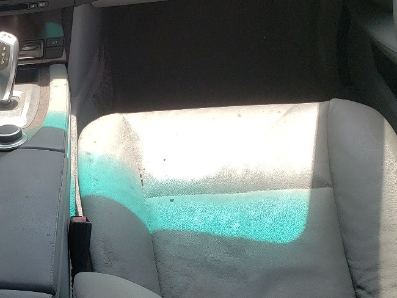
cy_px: 171
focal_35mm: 64
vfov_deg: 22.9
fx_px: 734
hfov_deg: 28.4
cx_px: 2
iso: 50
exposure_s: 1/625
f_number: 1.5
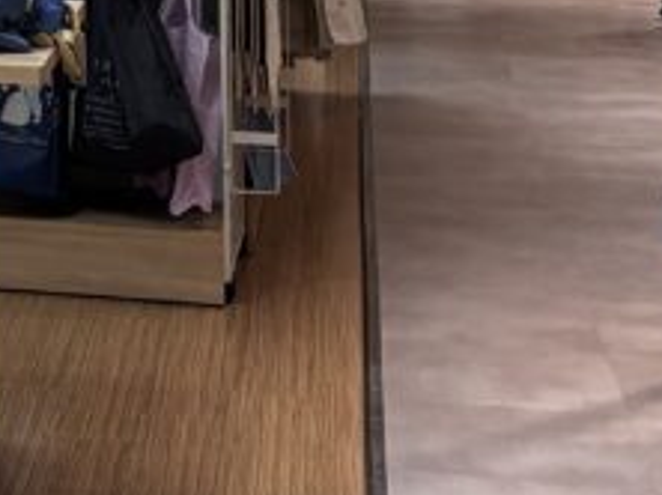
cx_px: -358
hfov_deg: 12.5
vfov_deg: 8.9
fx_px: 2866
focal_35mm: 150
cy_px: -683
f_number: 1.6
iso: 80
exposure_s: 1/120
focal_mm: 5.96
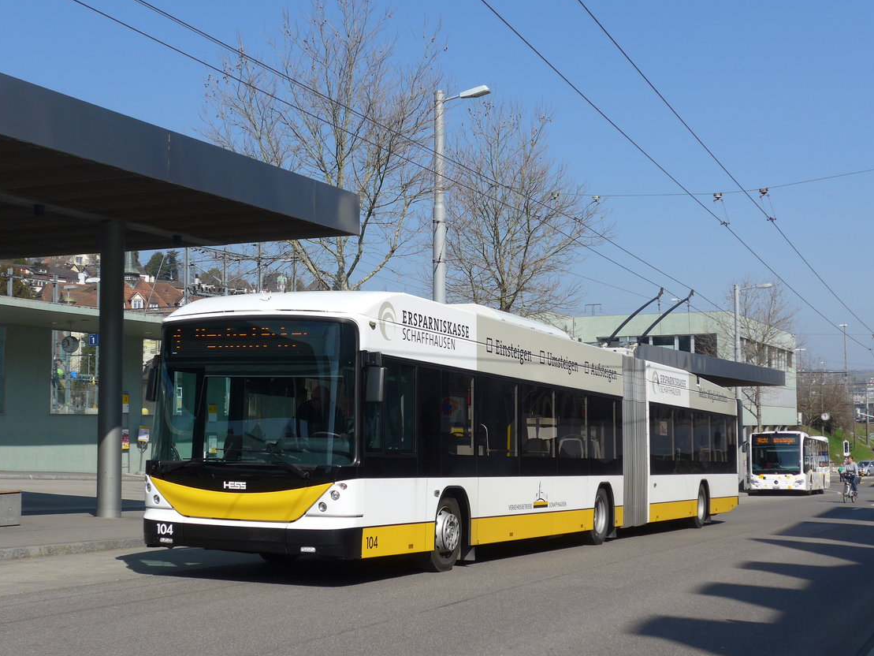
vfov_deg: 27.5
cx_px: 404
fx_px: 1338
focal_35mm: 53
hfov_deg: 36.1
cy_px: 348
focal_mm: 10.1
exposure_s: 1/1300
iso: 80
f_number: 3.2
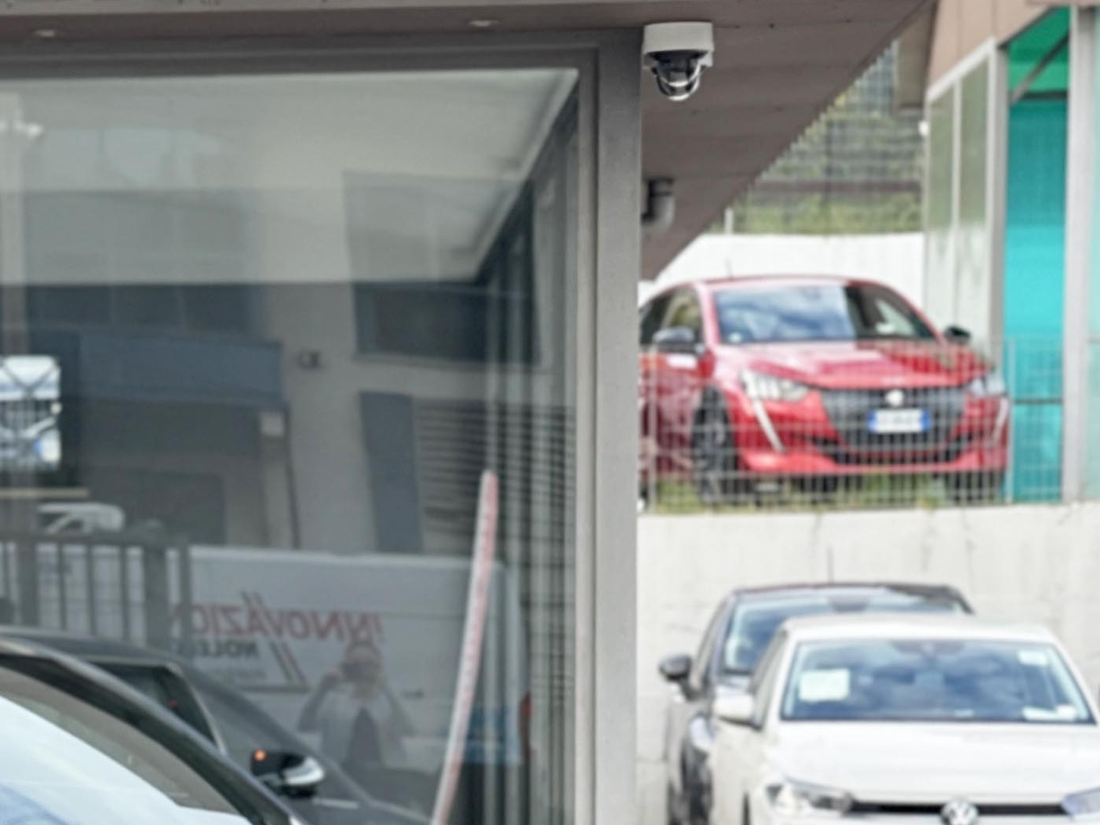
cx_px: -156
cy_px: 1155
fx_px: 5848
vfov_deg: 7.9
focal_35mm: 184
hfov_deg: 10.6
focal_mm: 7.5
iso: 40
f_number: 2.2
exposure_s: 1/121
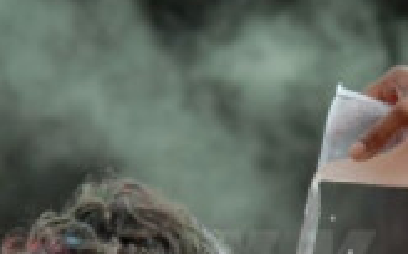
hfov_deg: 1.4
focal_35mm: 1493
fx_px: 16578
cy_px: 346
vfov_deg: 0.9
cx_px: 57
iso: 200
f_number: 8
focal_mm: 200
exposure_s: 1/500
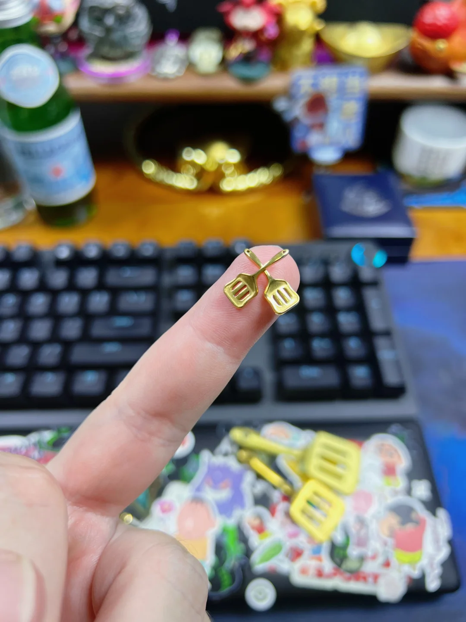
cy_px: 311
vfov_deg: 67.3
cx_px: 233
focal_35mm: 26
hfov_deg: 53.1
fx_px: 467
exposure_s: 1/113
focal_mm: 5.7
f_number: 1.5
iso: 125
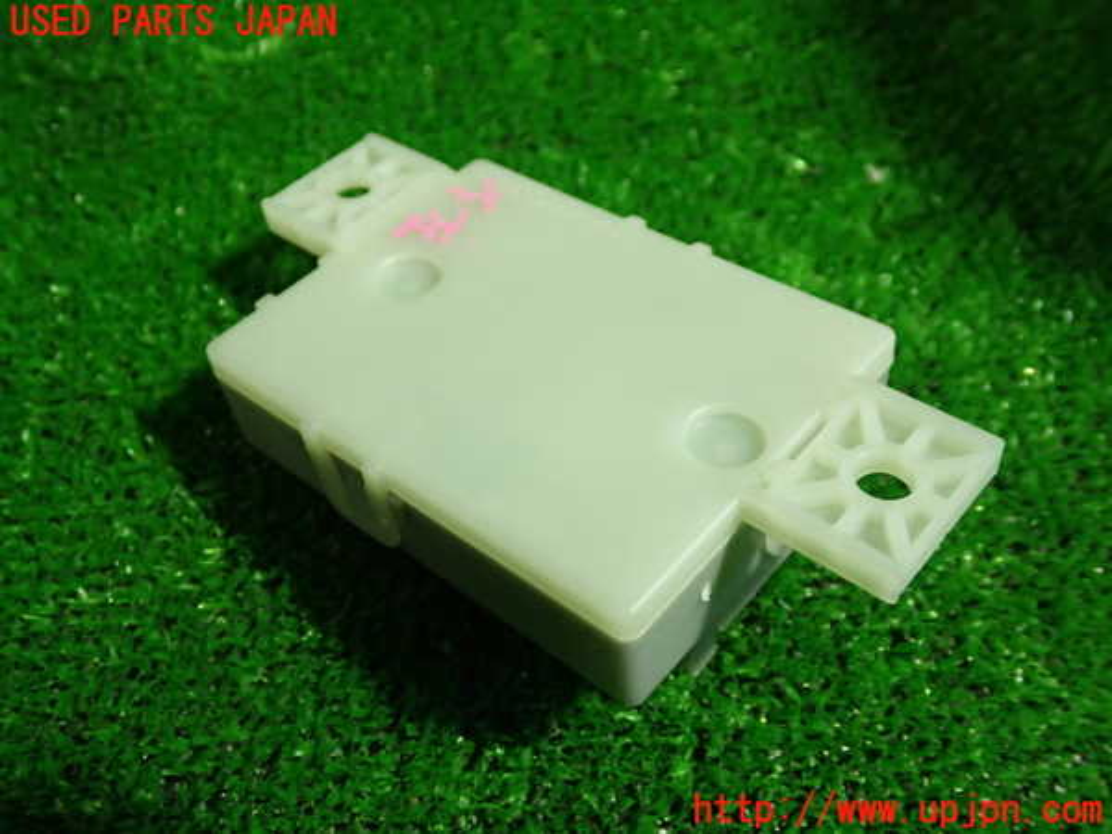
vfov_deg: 39.7
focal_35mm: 36
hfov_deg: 51.4
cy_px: 417
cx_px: 556
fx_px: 1156
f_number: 2.5
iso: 320
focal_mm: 6.37
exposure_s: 1/40
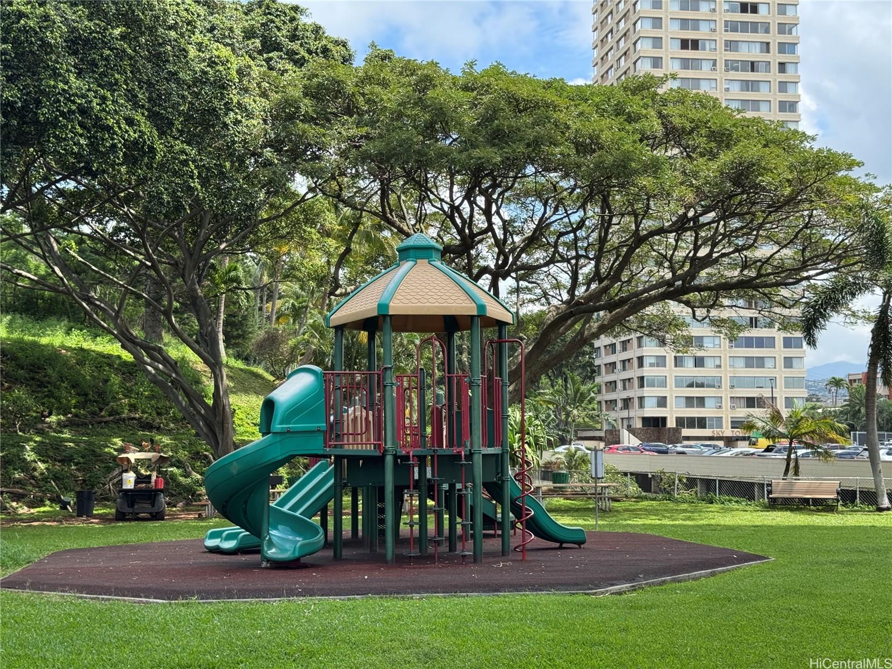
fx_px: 1237
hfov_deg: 39.7
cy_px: 334
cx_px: 446
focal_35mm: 48
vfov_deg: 30.3
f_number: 1.78
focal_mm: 6.76
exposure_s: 1/1172
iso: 64
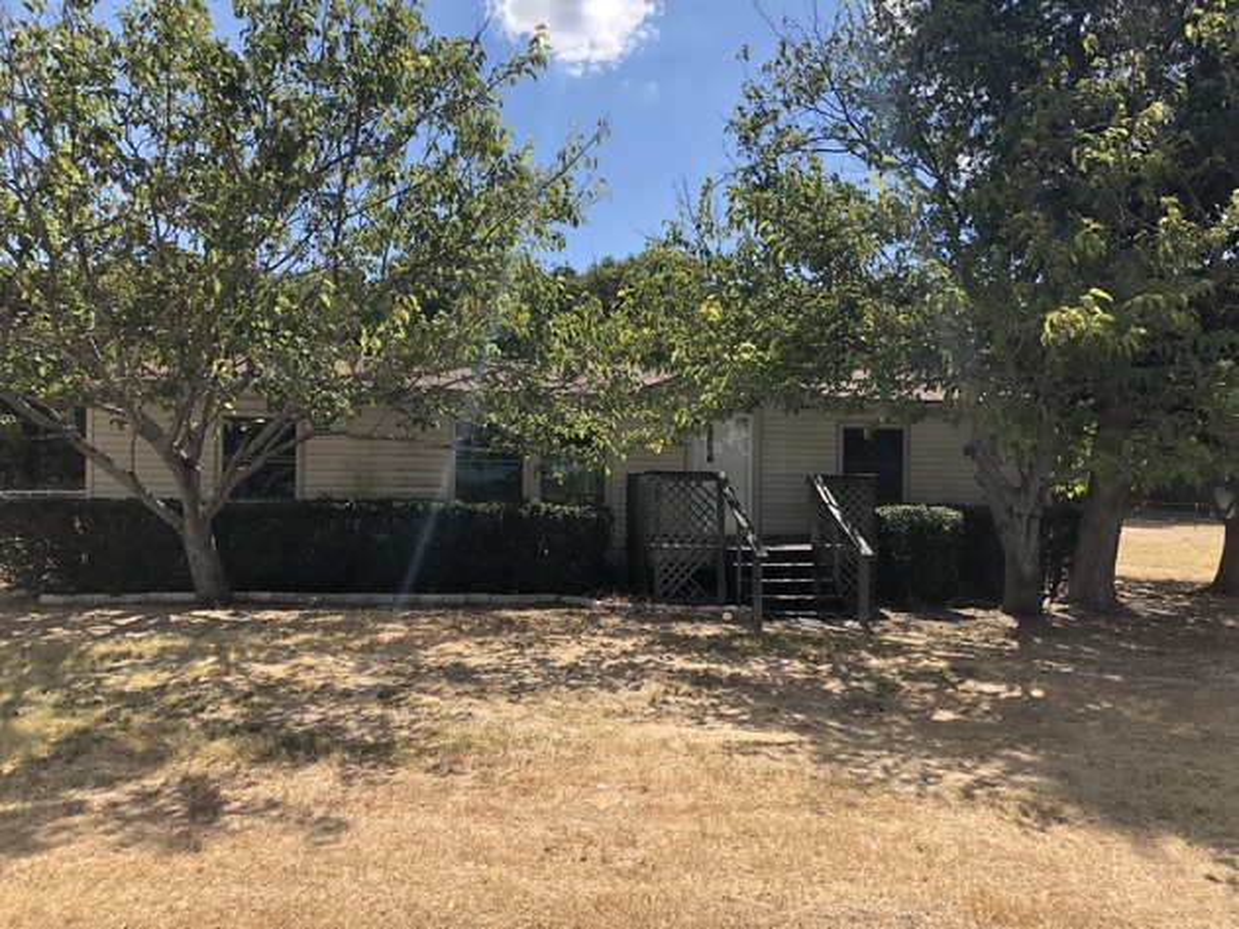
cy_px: 464
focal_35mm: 28
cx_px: 620
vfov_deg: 49.7
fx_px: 1002
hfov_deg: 63.5
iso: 20
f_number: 1.8
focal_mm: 4
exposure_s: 1/1548
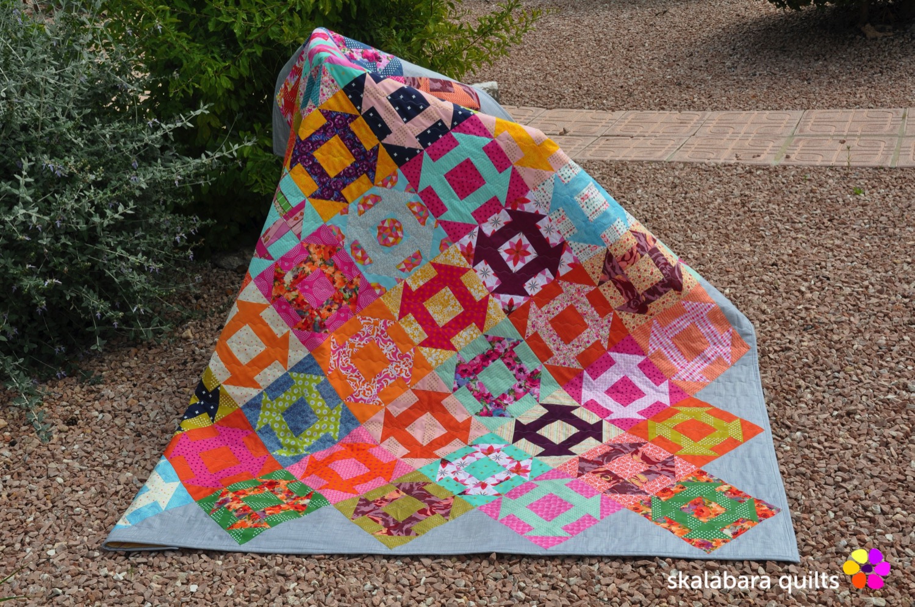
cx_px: 458
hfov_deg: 43.7
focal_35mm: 45
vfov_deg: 29.8
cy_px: 304
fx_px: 1142
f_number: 14
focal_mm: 30
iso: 200
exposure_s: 1/200
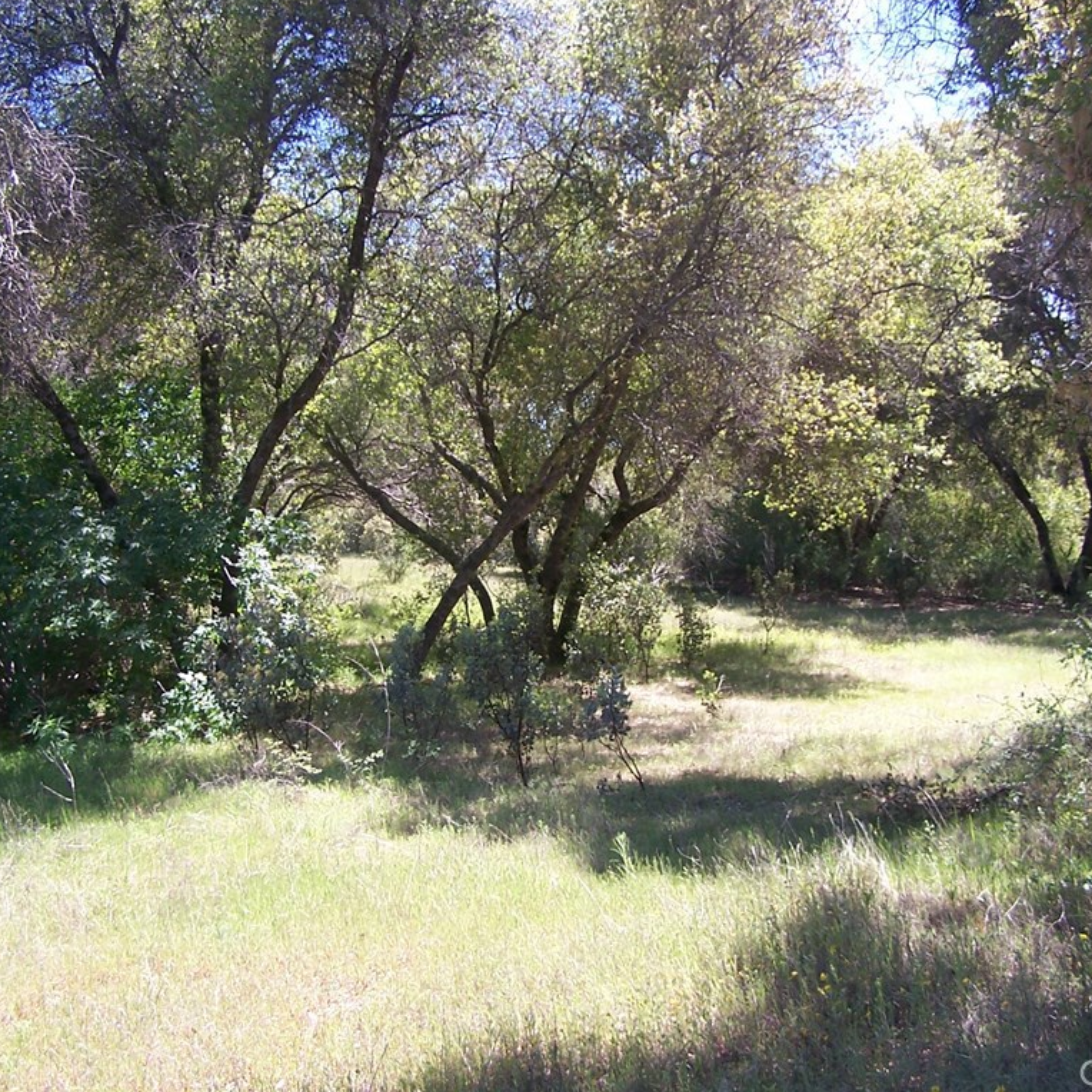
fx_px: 1606
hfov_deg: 37.5
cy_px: 545
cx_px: 569
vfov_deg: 37.6
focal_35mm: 45
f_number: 2.8
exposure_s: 1/250
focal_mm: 6.3
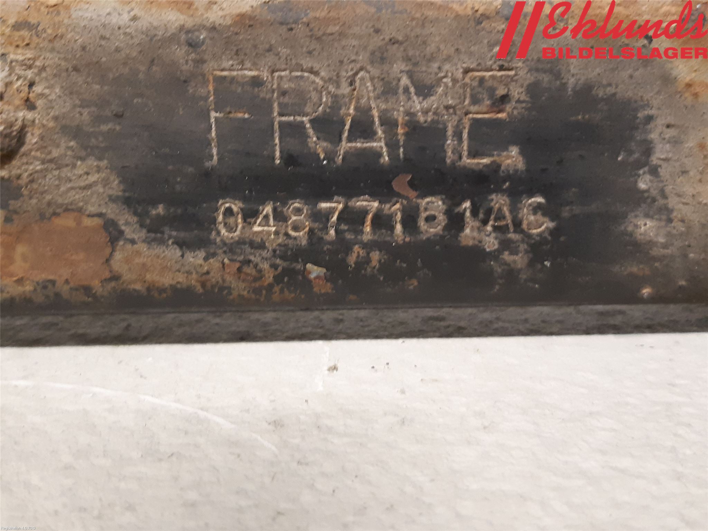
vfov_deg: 53.1
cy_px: 266
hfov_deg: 67.3
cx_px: 354
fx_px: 532
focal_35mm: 26
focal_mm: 3.93
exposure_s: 1/25
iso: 250
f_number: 1.7
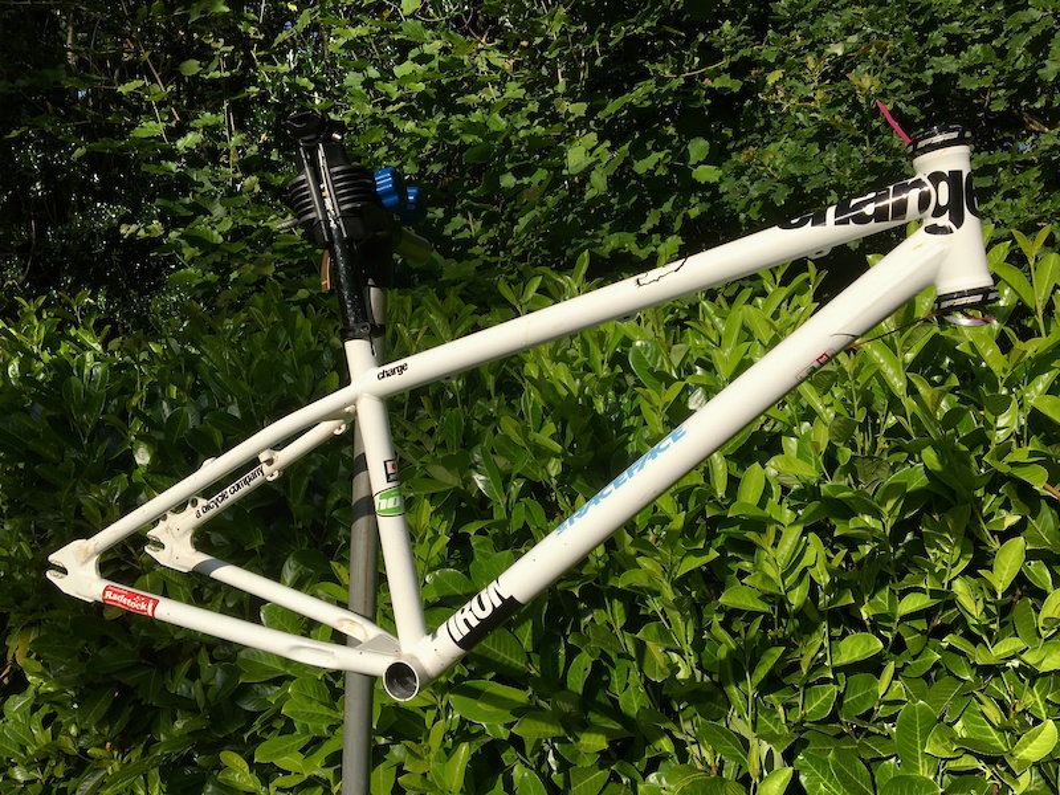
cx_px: 530
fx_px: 888
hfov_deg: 61.7
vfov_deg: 48.2
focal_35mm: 29
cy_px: 398
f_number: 2.2
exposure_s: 1/1876
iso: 25
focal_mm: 4.15
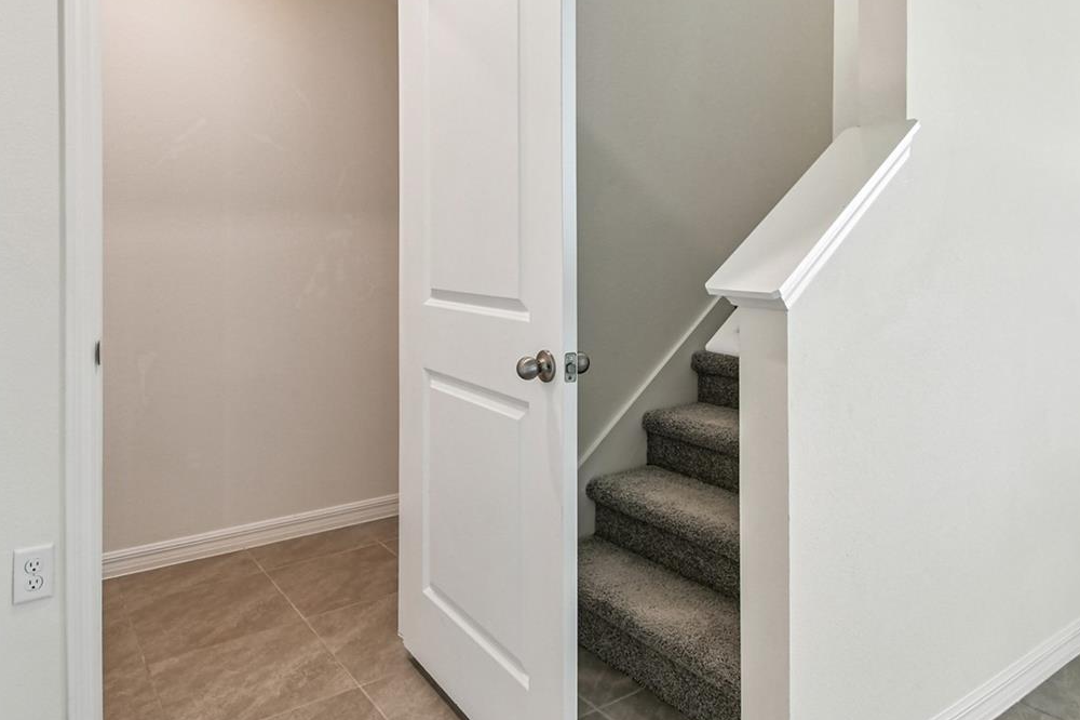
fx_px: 720
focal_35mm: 24
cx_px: 525
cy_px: 252
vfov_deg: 52.3
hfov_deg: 73.7
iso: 100
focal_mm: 10
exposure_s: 1/13
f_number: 7.1
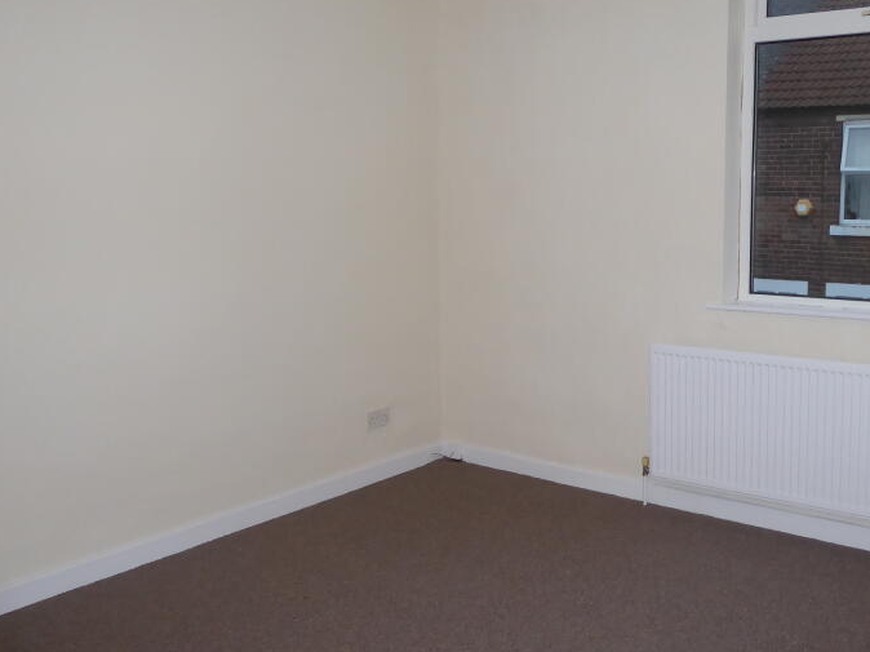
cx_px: 551
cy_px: 312
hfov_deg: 48.5
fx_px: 955
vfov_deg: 37.7
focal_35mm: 38
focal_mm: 4.3
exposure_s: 1/60
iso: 200
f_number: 3.3
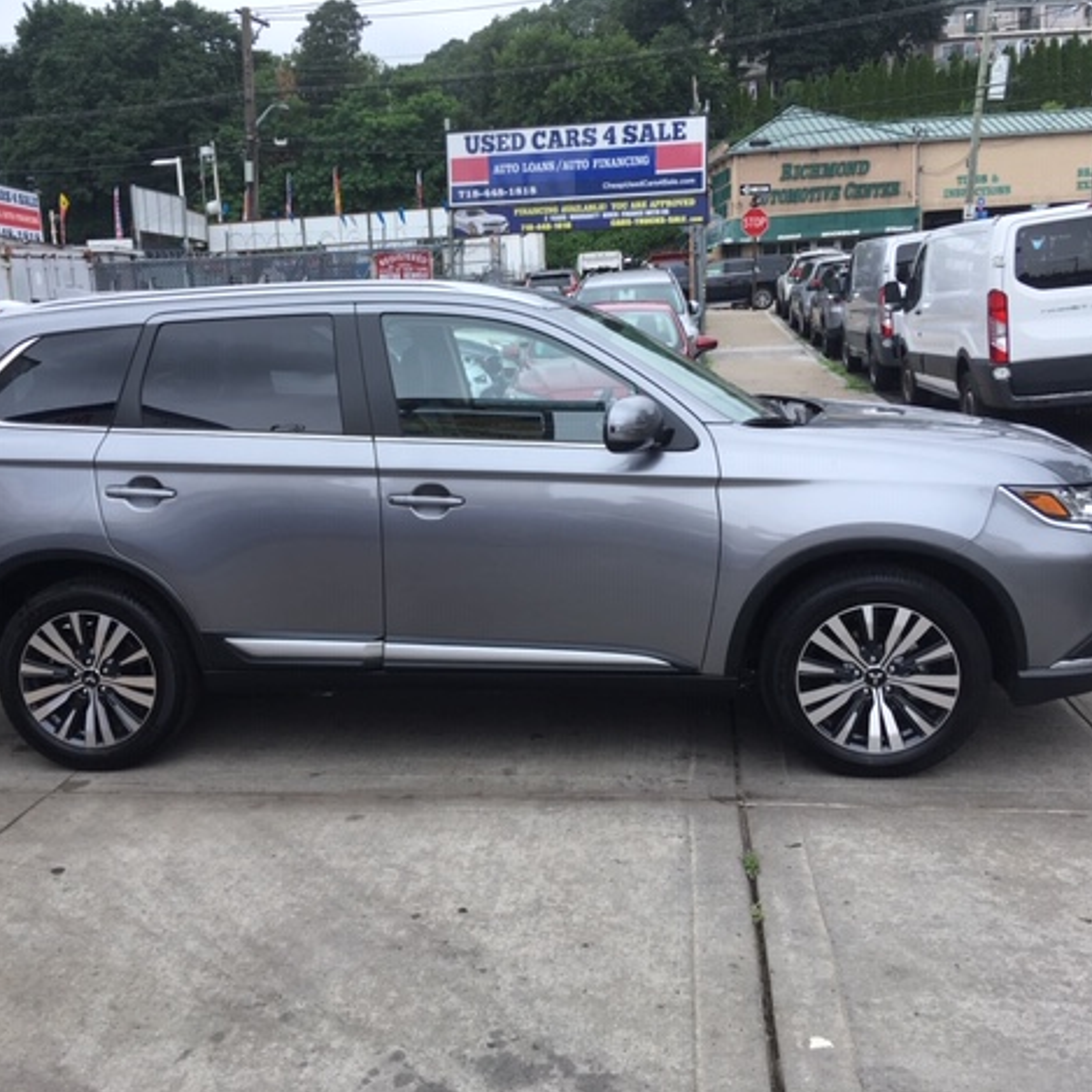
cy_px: 547
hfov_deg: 47.1
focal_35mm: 35
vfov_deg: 47.2
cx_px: 475
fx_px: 1249
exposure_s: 1/680
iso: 25
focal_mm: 4.15
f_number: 2.2
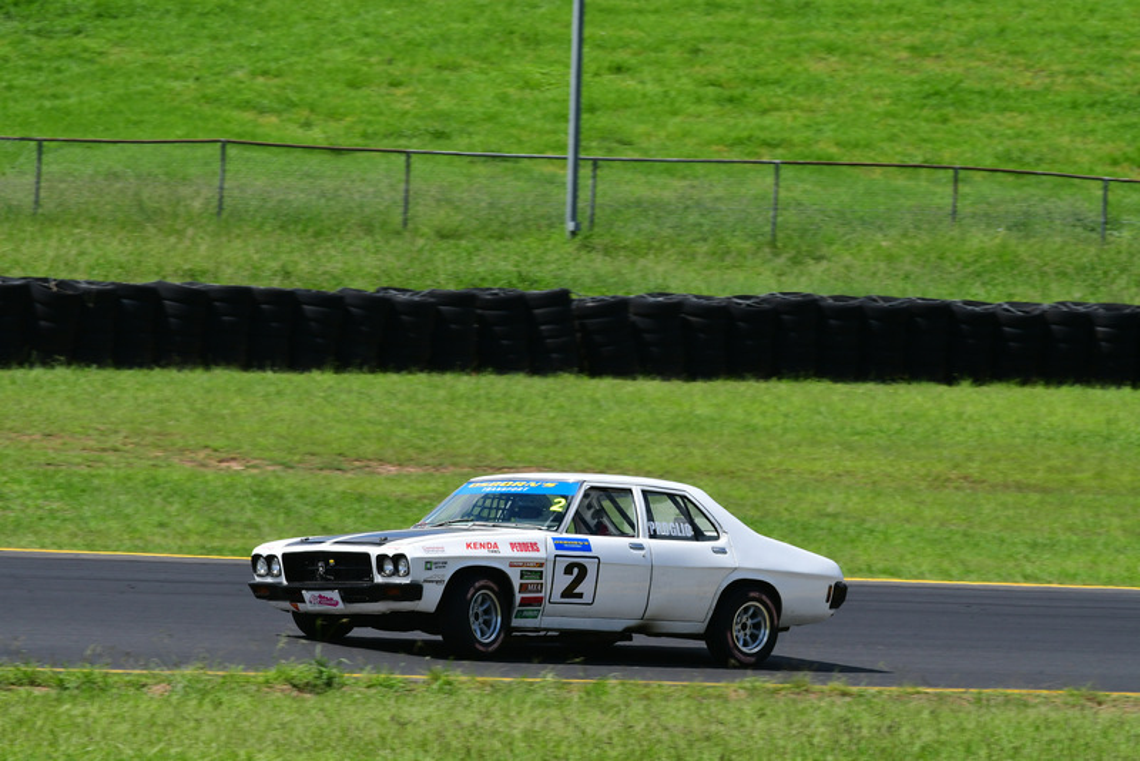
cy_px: 380
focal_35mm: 375
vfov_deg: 3.7
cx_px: 570
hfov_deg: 5.5
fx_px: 11879
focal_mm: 250
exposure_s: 1/500
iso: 400
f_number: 13
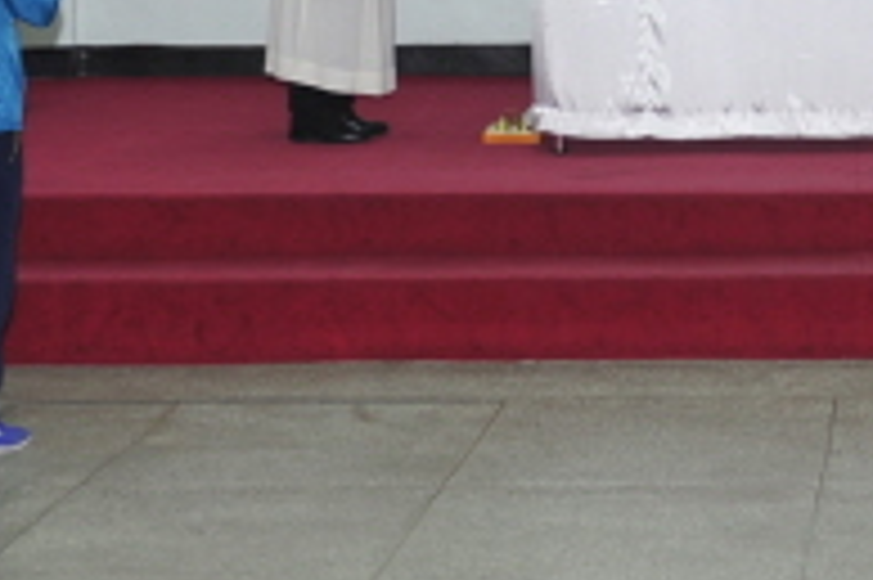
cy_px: -268
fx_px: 3949
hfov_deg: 12.5
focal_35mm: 163
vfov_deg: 8.2
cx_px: 832
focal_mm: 44
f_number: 4.5
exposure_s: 1/60
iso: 200
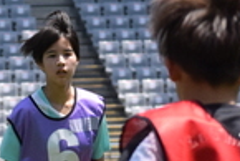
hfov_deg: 2.6
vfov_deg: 1.8
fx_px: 5238
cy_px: 193
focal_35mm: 785
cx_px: 36
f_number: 6.3
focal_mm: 100
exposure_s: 1/3200
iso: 1600
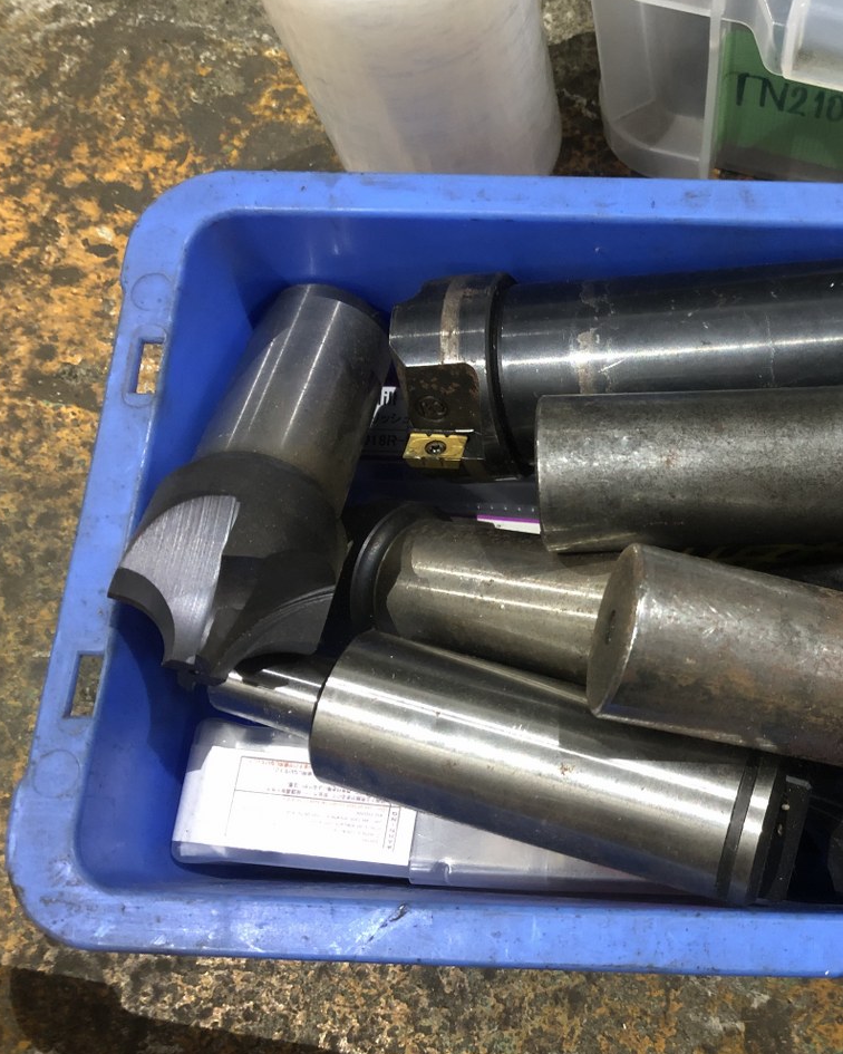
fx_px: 1154
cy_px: 525
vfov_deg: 49.1
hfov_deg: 38.3
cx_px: 700
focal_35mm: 37
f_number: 1.8
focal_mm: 3.99
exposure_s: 1/12
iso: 100
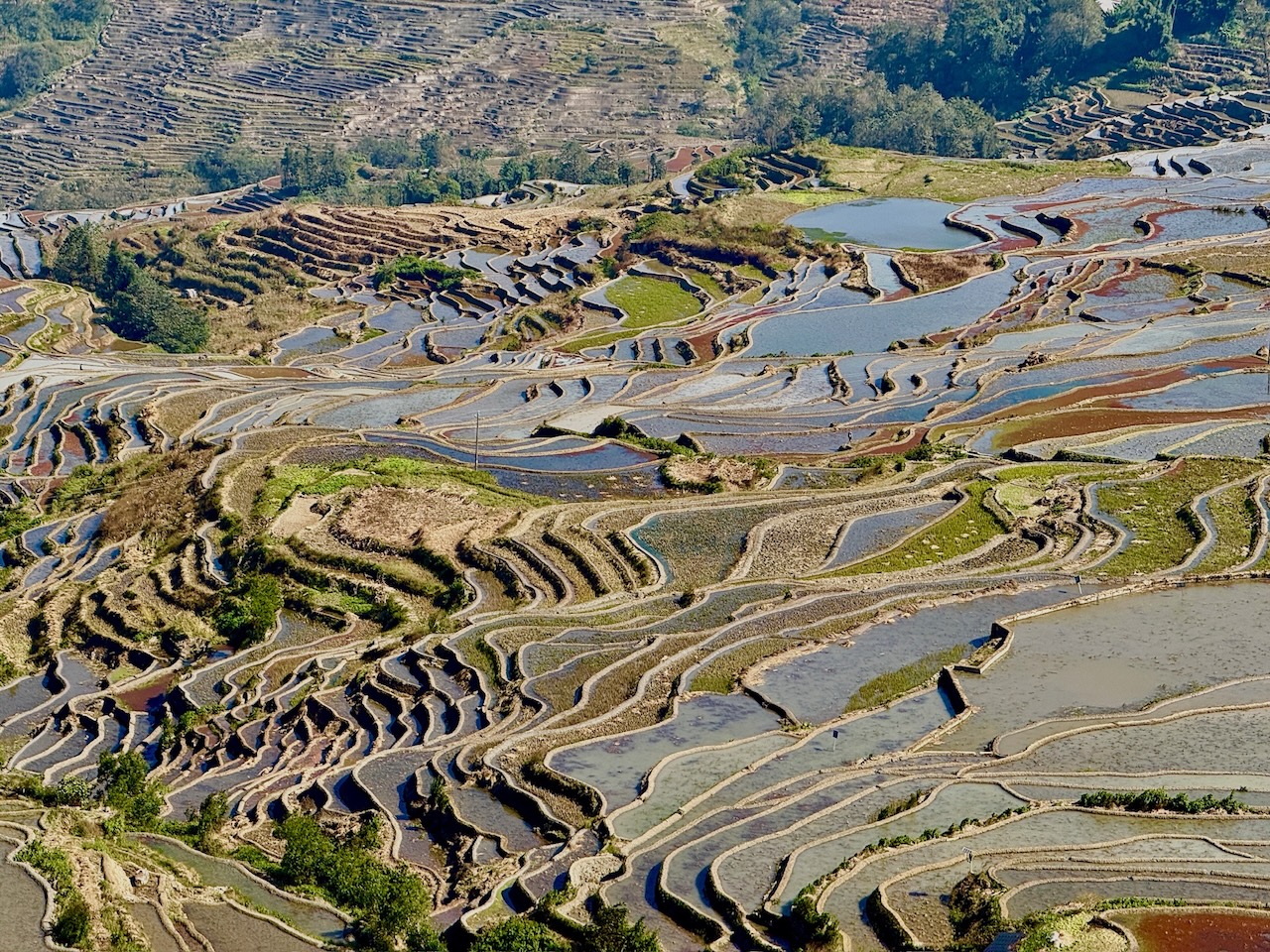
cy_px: 476
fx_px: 4403
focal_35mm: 120
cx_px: 635
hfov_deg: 16.4
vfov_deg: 12.3
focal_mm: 15.66
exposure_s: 1/759
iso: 50
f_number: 2.8
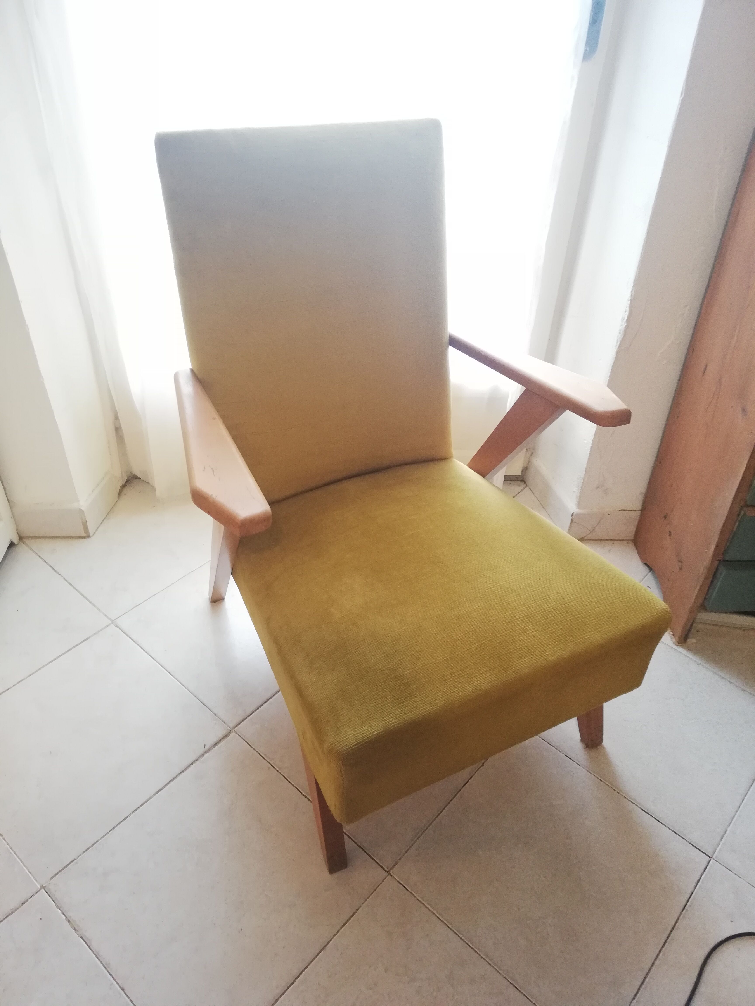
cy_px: 503
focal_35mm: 27
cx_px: 378
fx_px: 785
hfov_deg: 51.4
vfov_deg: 65.3
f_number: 2.2
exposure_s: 1/33.3
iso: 400
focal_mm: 3.81
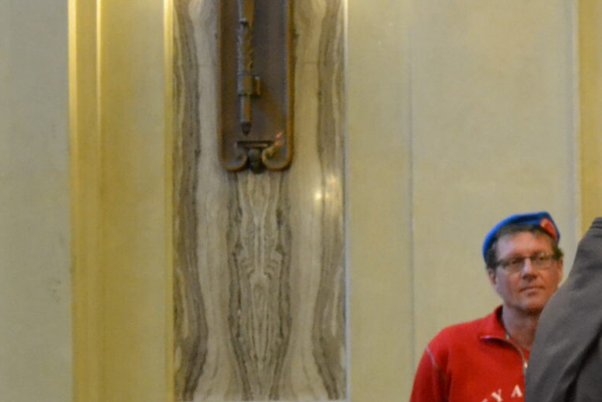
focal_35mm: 119
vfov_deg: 11.4
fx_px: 1990
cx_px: 875
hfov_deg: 15.9
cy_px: 376
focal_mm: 24
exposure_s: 1/30
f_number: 4
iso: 3200
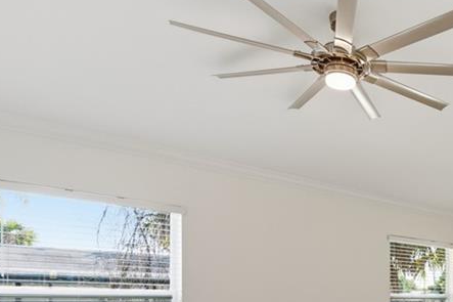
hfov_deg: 44.8
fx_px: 465
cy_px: 303
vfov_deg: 32.9
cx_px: 443
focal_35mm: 37
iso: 200
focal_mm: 16
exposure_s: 1/100
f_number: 8
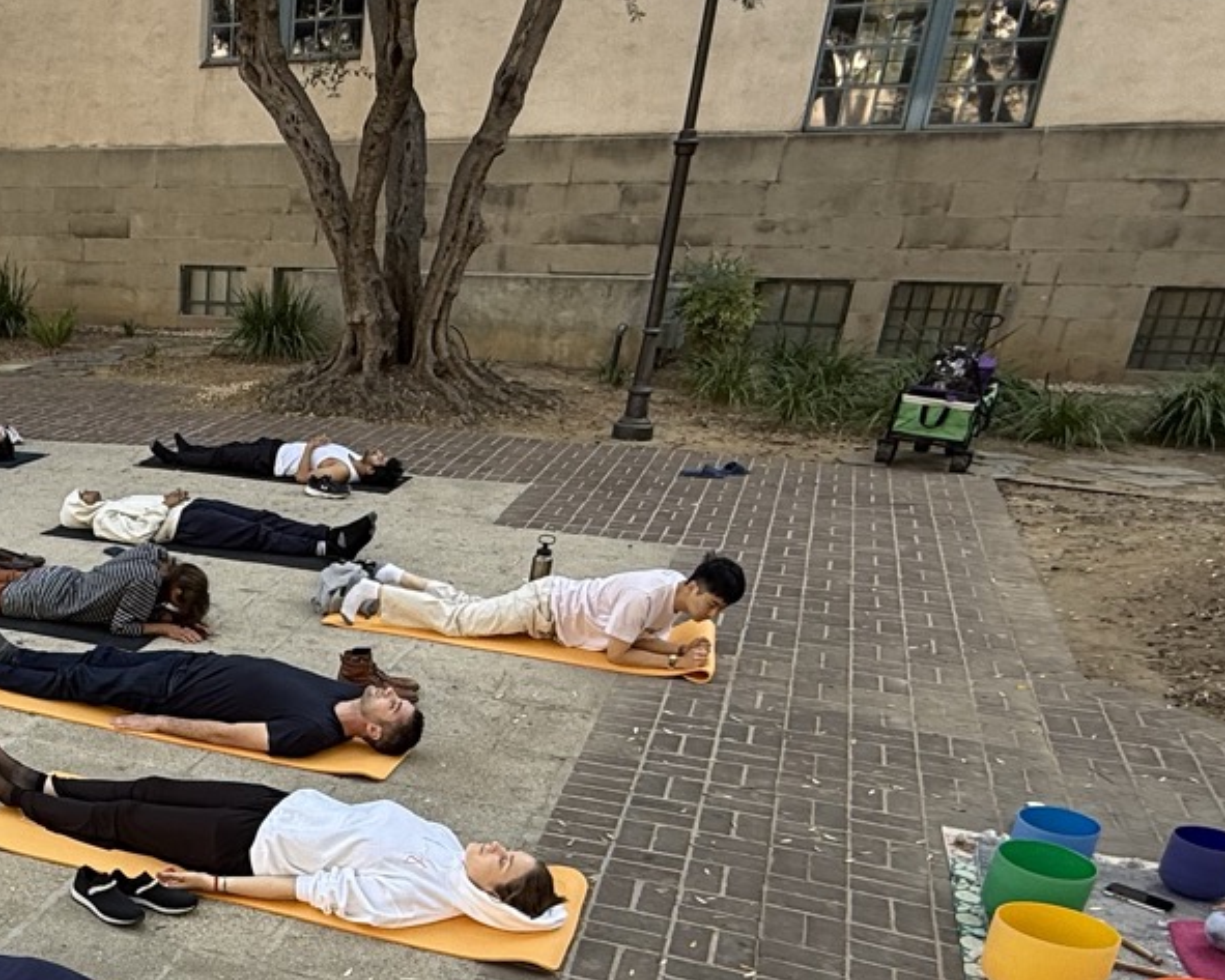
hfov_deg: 43.4
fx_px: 1342
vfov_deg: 38.4
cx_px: 54
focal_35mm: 37
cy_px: 806
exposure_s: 1/233
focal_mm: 2.22
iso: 50
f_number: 2.2
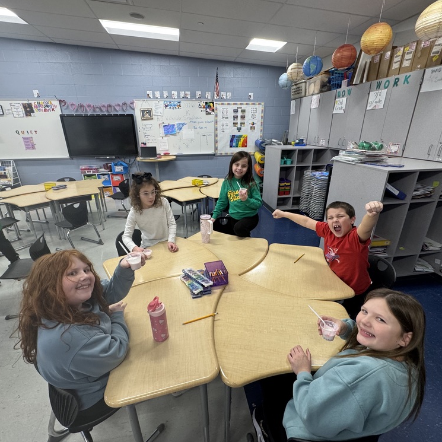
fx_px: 246
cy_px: 224
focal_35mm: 17
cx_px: 217
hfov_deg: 84.0
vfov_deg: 84.0
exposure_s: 1/120
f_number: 2.2
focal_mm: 2.22
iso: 160
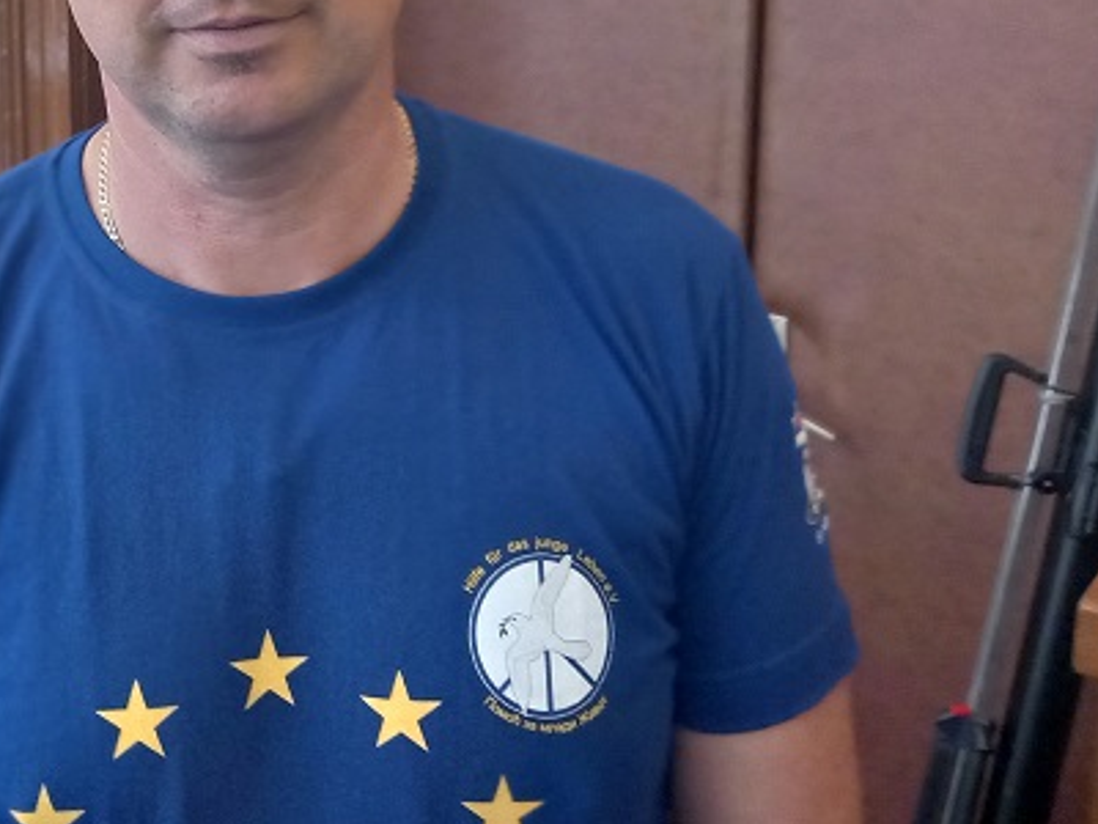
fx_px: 1713
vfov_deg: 25.7
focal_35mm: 54
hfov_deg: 34.0
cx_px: 148
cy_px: 5
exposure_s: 1/25
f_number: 1.8
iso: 400
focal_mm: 4
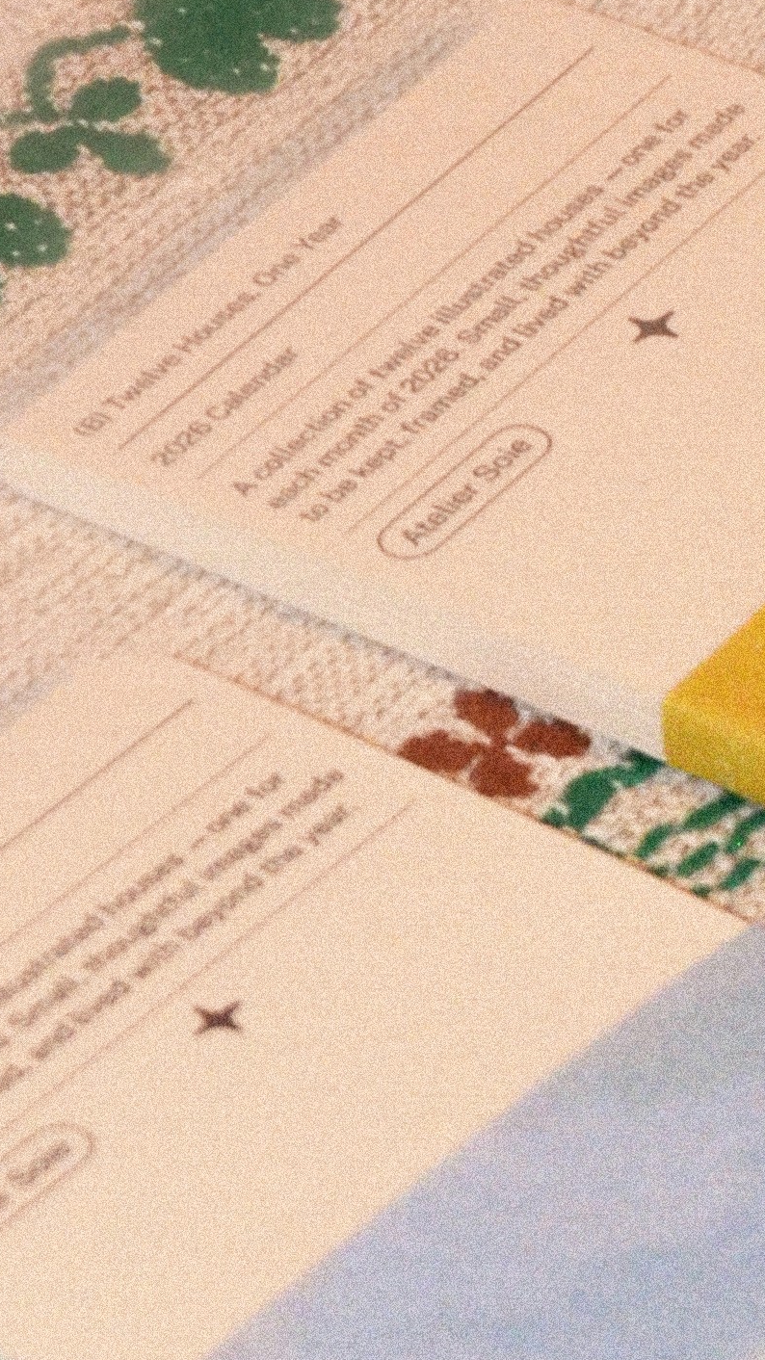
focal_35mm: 208
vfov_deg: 10.1
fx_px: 7503
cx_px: 943
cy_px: 1816
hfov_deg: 5.8
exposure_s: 1/15
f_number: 4.5
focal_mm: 38
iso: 2500
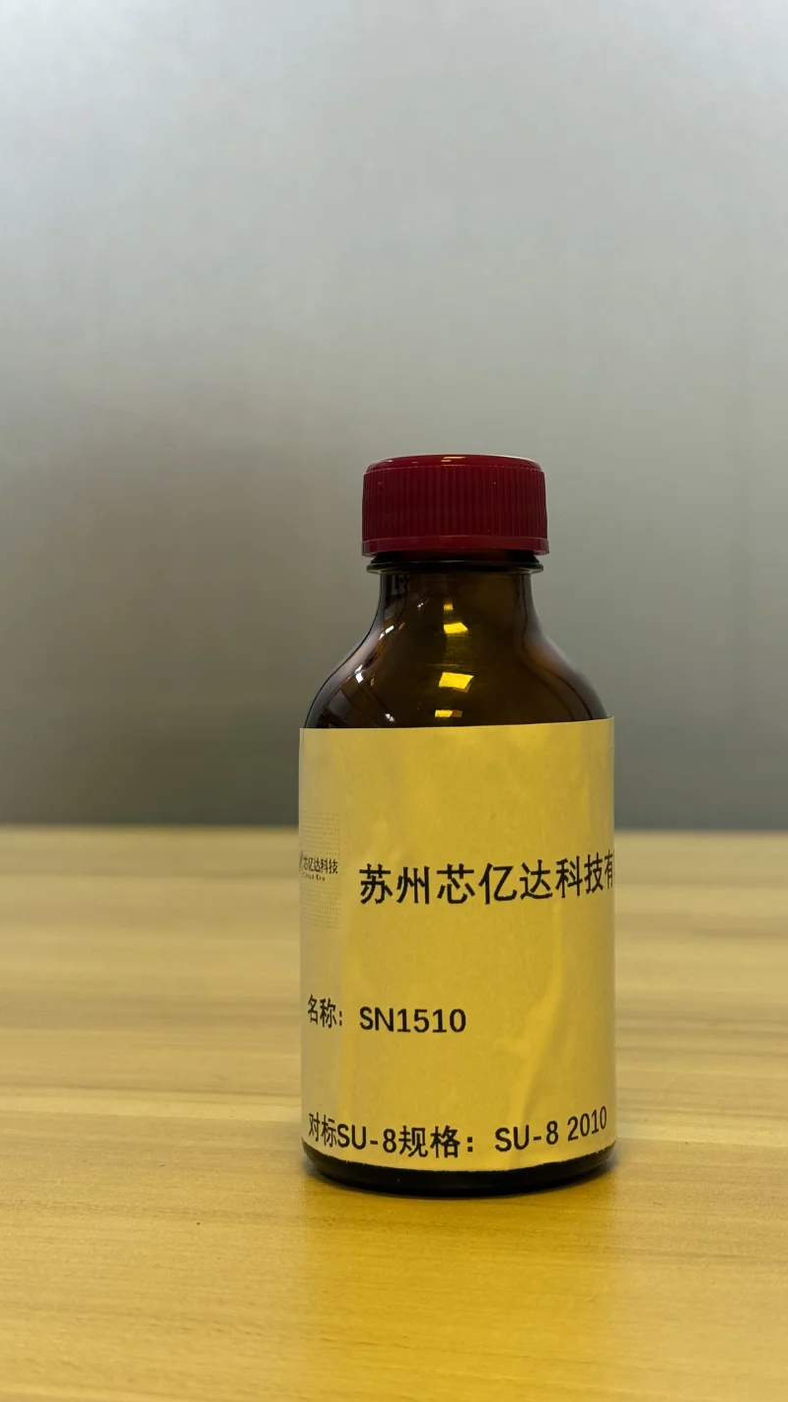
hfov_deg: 22.6
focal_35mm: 53
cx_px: 484
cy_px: 709
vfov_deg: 39.2
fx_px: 1969
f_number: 1.78
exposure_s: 1/50
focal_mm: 6.76
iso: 64
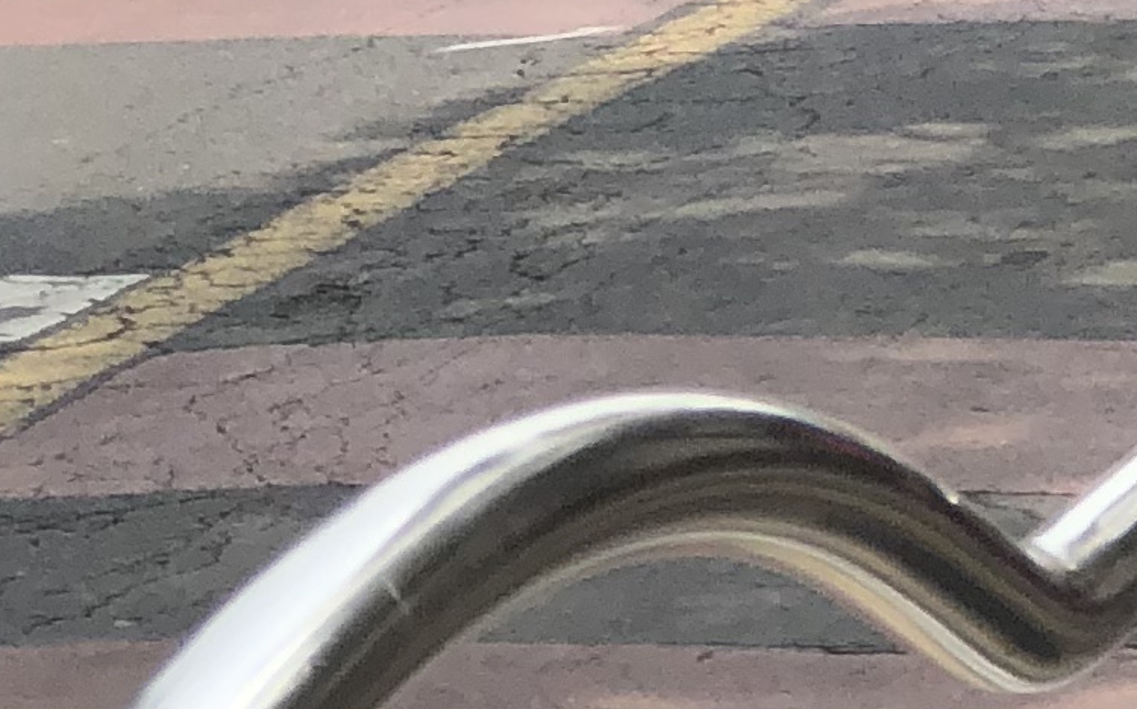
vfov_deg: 4.0
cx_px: 2053
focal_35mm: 325
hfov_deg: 6.3
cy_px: -918
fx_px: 10066
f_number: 2.8
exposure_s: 1/666
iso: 20
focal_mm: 6.6
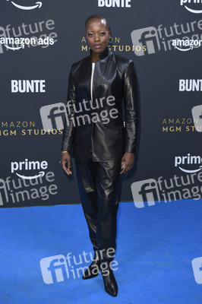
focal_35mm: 46
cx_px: 101
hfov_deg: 29.2
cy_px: 152
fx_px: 388
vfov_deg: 42.8
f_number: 4
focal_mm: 46
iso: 400
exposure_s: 1/500
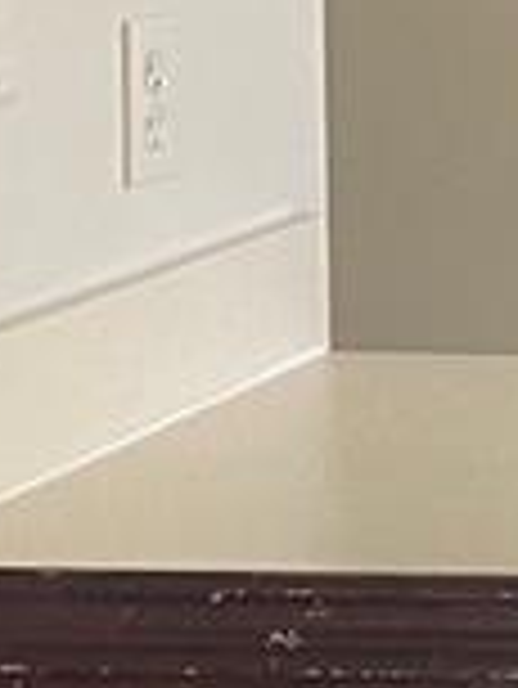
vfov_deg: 9.9
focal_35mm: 196
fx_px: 3905
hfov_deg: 6.5
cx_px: 1883
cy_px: -202
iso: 125
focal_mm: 5.1
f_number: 1.6
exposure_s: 1/98
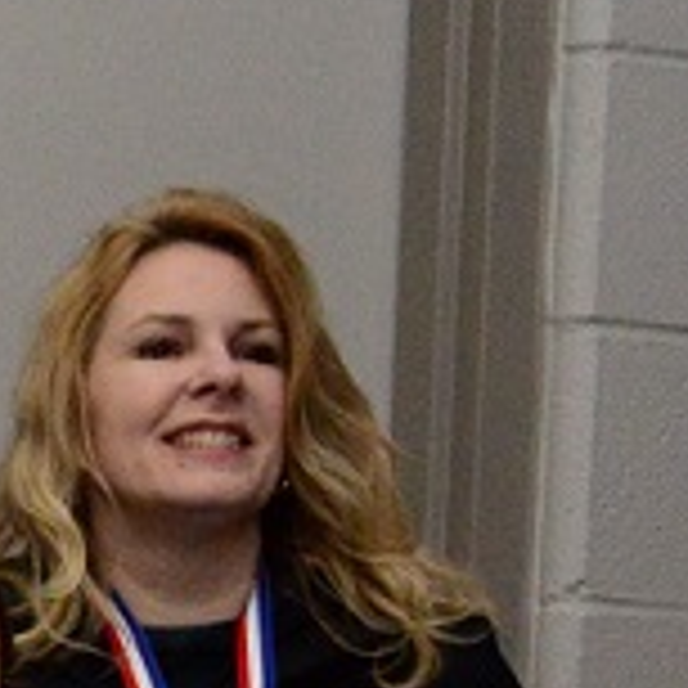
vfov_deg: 8.2
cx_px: -1338
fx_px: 4407
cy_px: 1671
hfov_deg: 7.8
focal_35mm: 196
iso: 1600
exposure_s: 1/125
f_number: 8
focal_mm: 18
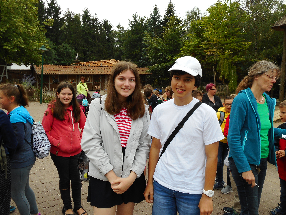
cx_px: 143
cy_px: 108
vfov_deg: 48.2
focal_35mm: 29
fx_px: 240
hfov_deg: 61.7
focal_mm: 5.2
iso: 80
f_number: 4
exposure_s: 1/160
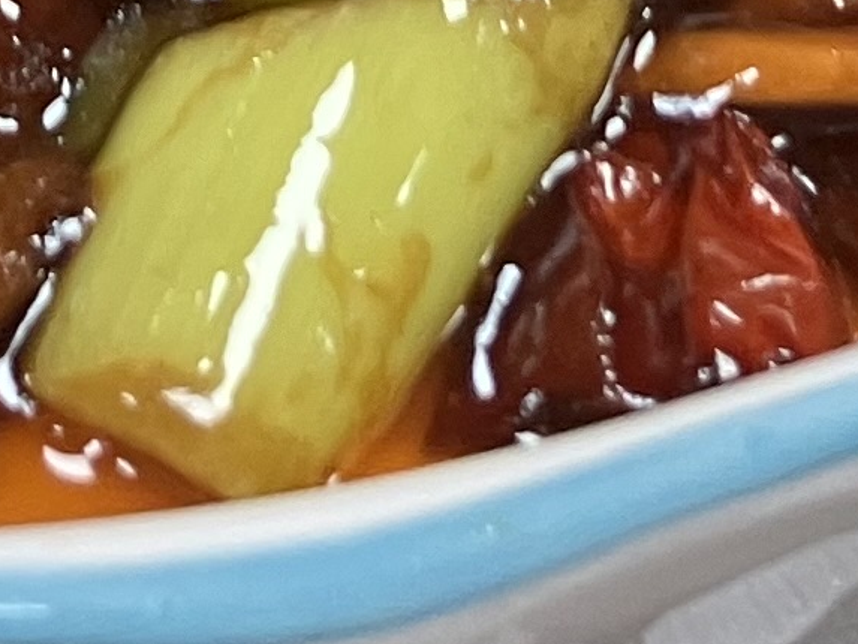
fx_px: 4884
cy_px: -1346
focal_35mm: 197
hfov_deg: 9.8
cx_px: -295
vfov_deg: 6.8
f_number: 1.8
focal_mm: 3.99
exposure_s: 1/50
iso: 80
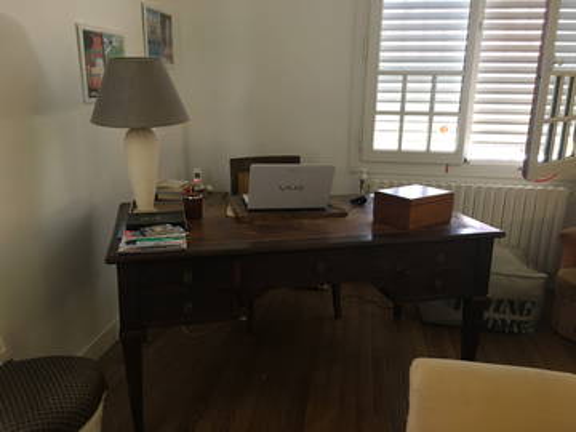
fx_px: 483
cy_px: 216
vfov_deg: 48.2
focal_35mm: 29
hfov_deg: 61.7
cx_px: 288
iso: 160
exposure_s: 1/33
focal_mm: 4.15
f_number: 2.2
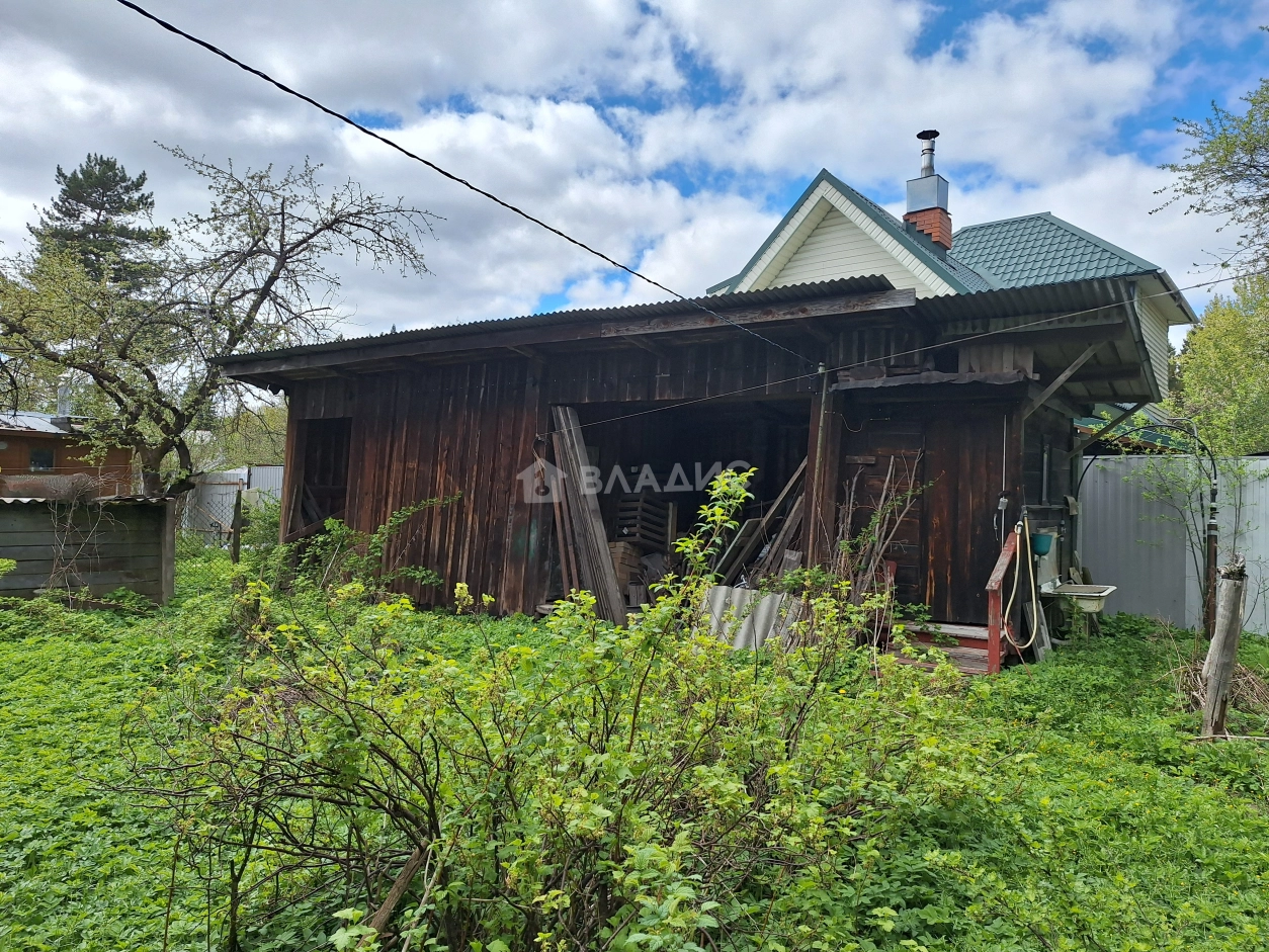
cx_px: 634
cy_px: 476
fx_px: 843
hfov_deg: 73.9
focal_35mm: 23
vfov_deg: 58.9
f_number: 1.8
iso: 40
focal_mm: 5.54
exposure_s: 1/1862
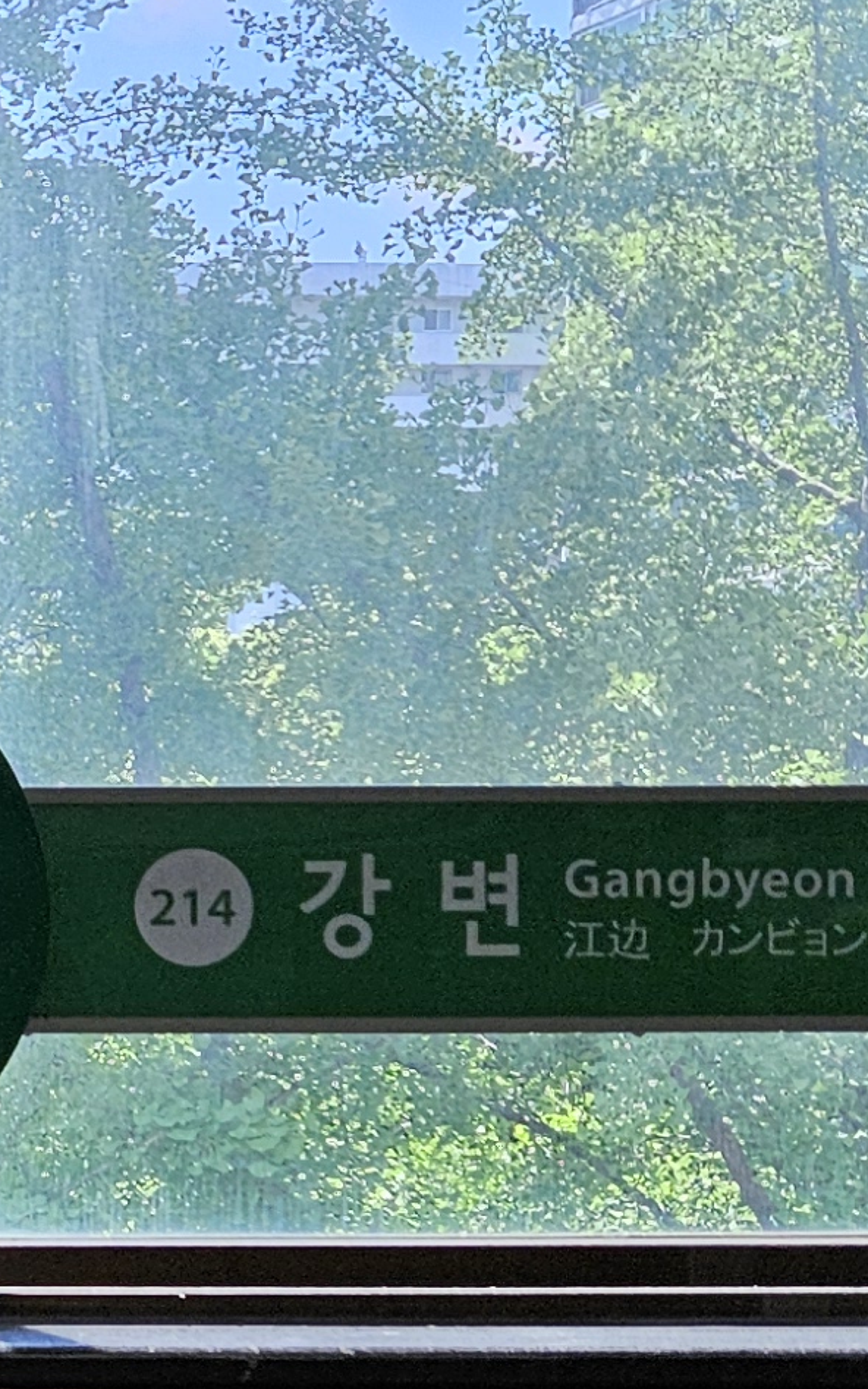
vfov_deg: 20.1
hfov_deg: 10.5
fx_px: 3898
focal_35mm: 103
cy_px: 987
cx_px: -1347
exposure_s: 1/719
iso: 80
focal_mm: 5.4
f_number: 1.8
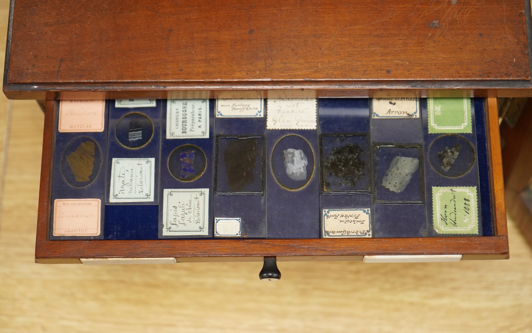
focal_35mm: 72
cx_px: 267
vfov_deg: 18.1
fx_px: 1044
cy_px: 176
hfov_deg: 28.6
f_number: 5.6
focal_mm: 70
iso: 4000
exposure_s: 1/160
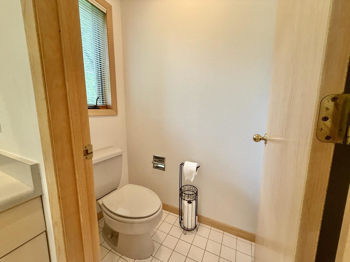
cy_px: 131
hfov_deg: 102.1
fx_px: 142
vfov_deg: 85.7
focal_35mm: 14
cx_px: 175
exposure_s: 1/60
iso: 200
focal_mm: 2.22
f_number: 2.2
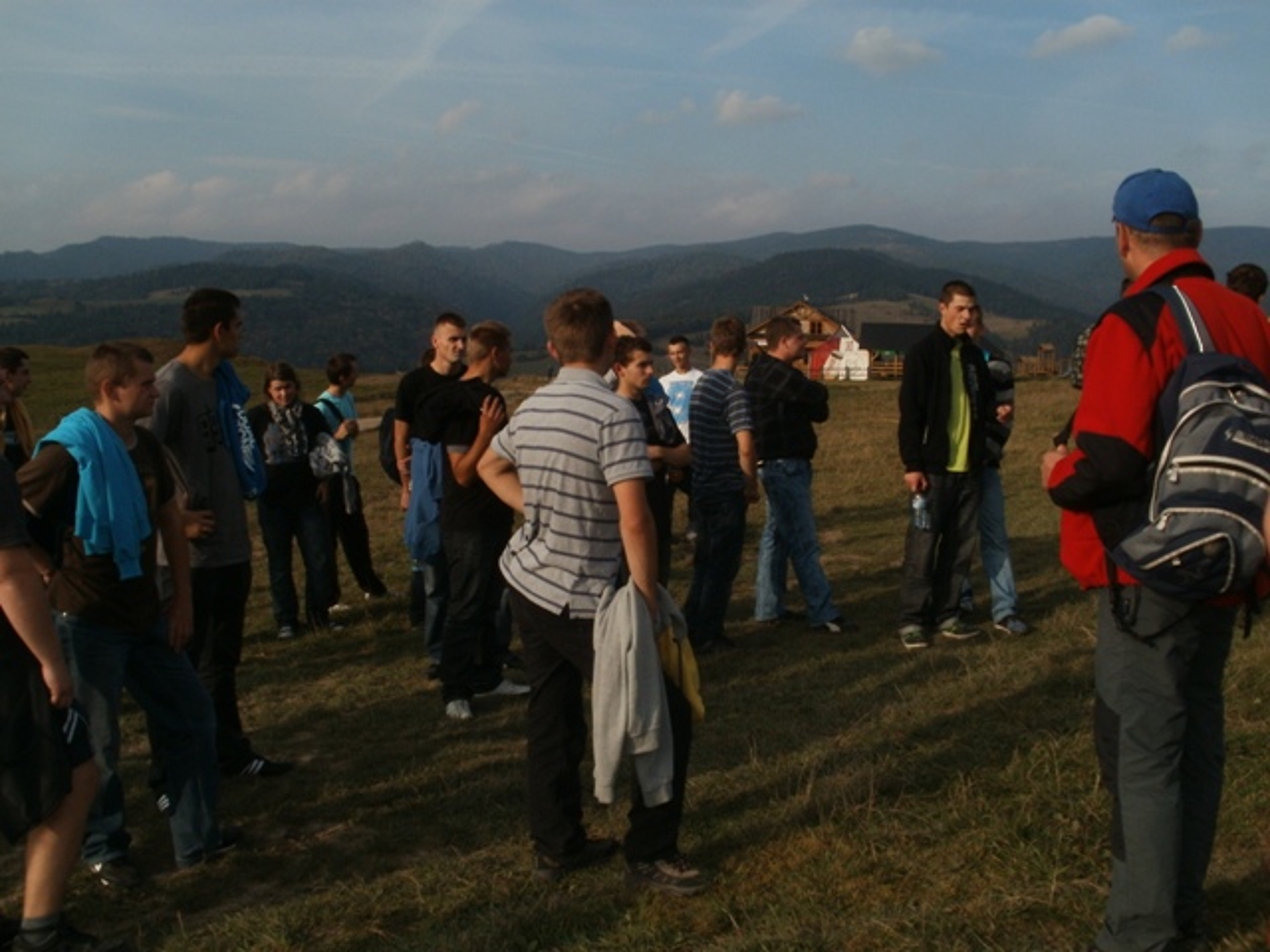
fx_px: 1321
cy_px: 476
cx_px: 635
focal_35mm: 36
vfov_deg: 39.7
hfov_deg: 51.4
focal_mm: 6.3
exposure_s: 1/1000
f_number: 5.6
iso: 100
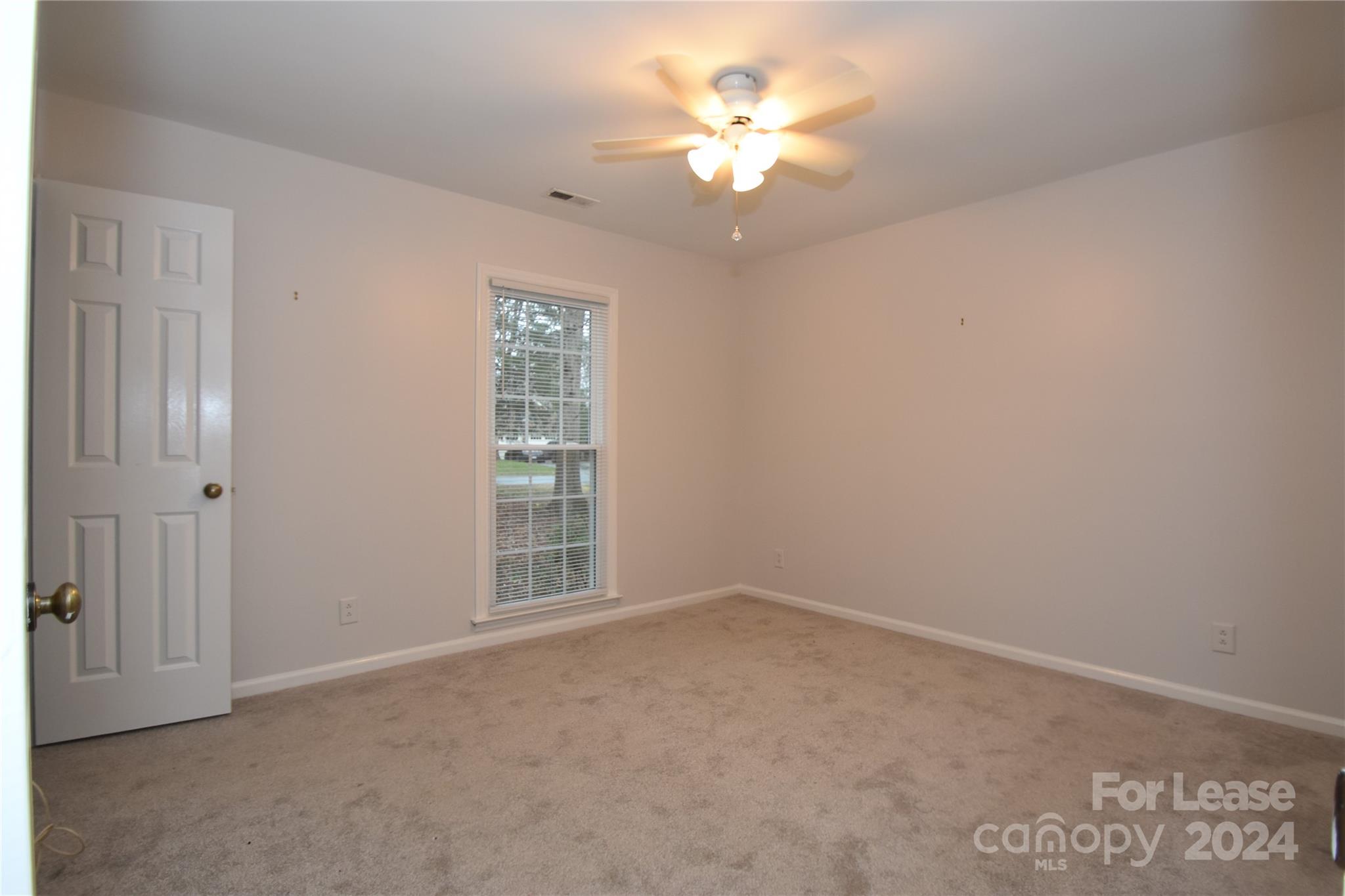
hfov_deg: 92.4
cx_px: 672
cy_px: 448
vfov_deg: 69.6
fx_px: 644
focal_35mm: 17
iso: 500
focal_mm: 11.5
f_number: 4
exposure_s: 1/60
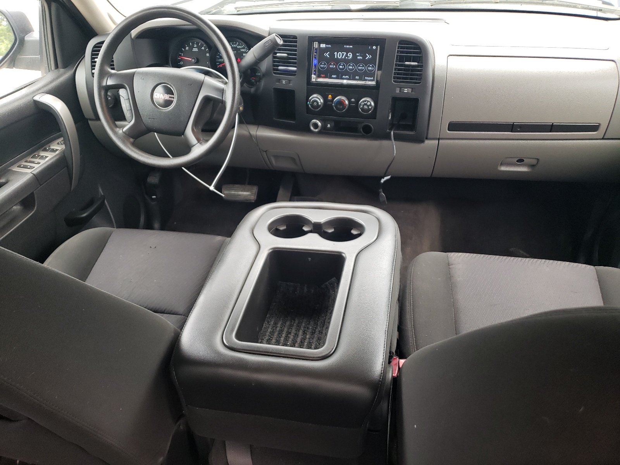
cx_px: 310
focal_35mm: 26
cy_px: 232
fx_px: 466
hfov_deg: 67.3
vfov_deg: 53.1
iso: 77
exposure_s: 1/120
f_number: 1.5
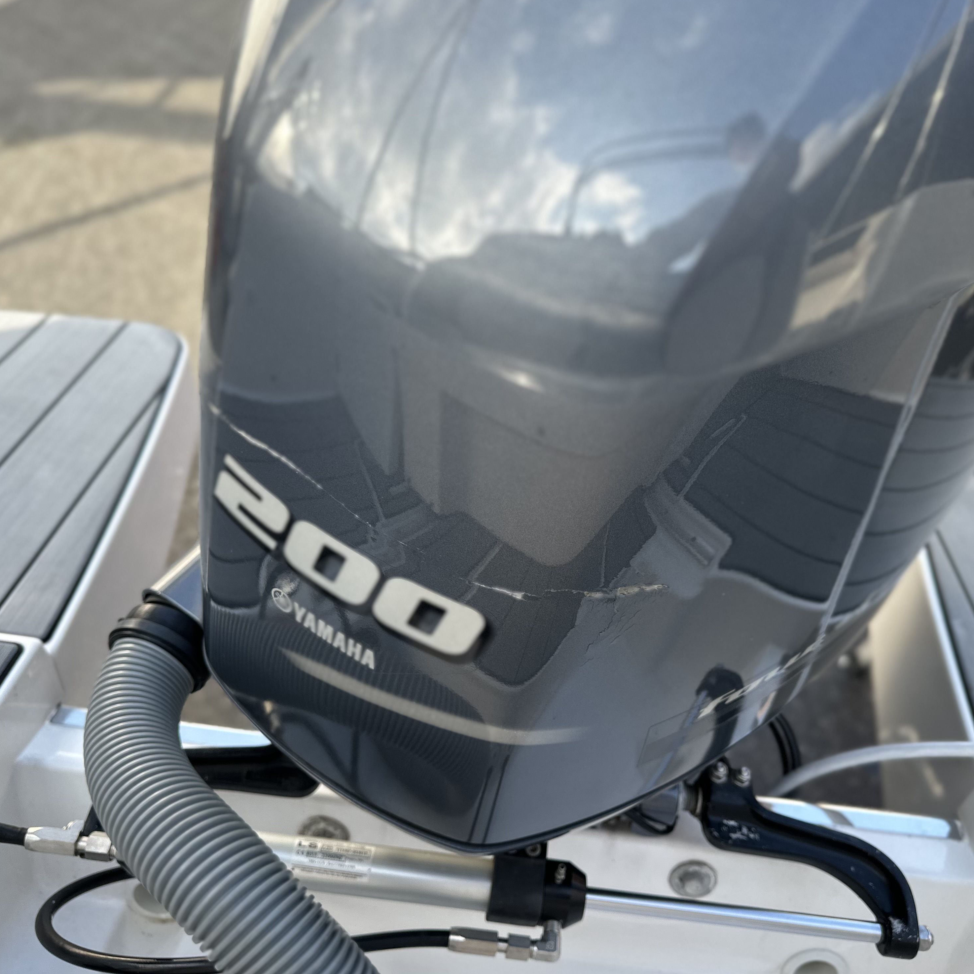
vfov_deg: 55.6
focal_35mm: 29
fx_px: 923
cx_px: 535
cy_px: 490
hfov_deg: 55.5
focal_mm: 6.86
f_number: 1.78
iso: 80
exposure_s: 1/611
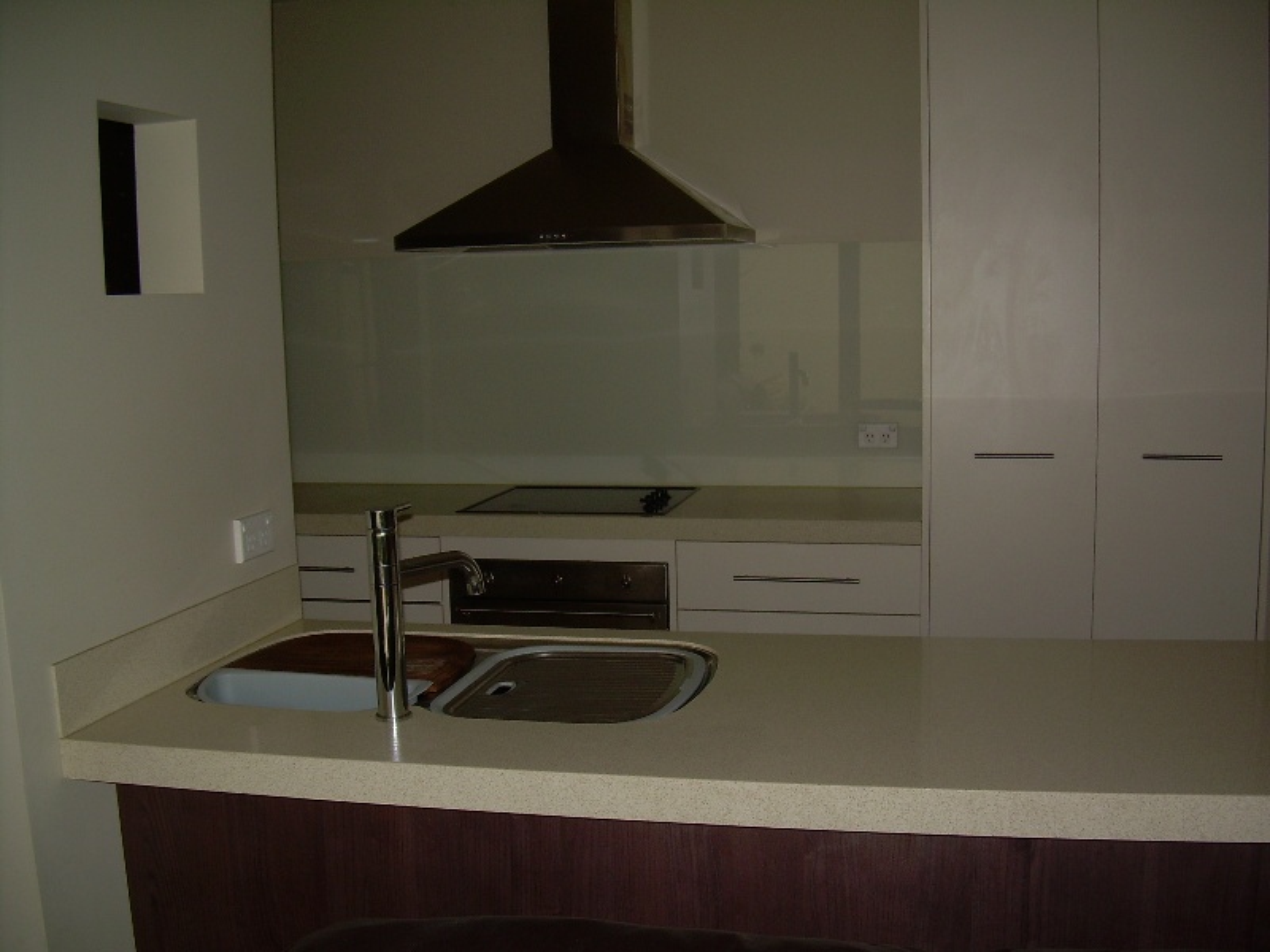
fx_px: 1394
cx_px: 635
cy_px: 476
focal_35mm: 38
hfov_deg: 49.0
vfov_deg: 37.7
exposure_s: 1/60
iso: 50
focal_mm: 6.3
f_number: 2.8
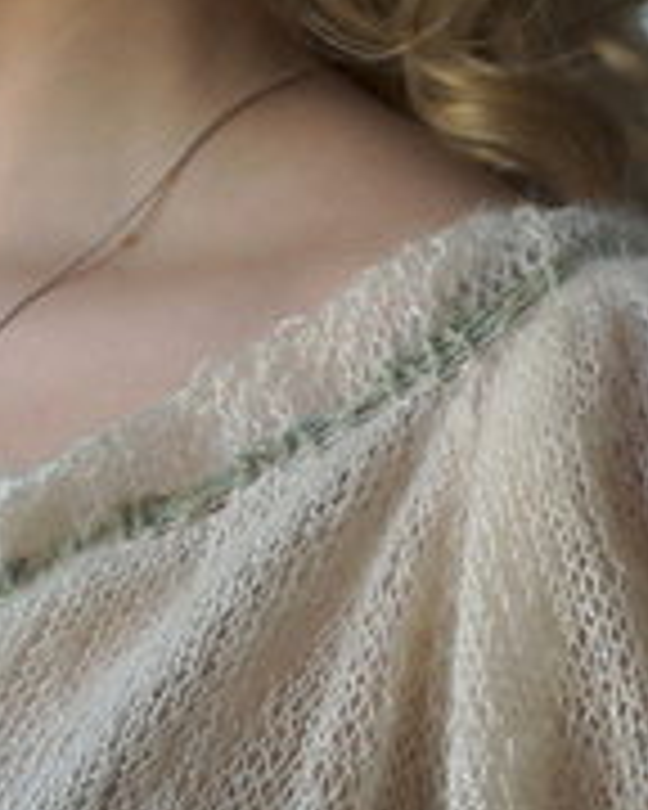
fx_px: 4699
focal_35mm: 196
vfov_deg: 9.8
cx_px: -97
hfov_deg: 7.8
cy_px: 531
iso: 400
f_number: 4
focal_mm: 50
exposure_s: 1/80
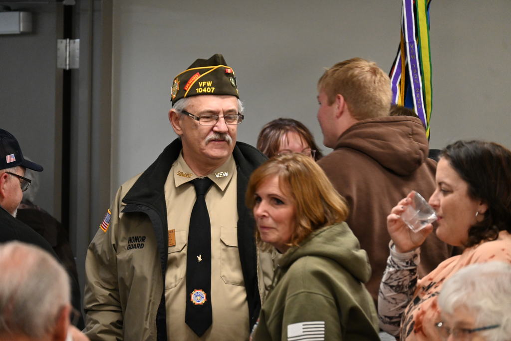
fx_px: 3407
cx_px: 256
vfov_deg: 5.7
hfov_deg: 8.6
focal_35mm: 240
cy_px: 170
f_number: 5.3
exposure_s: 1/160
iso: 3200
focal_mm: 160
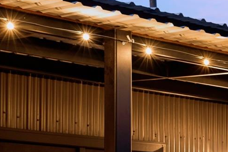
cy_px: 236
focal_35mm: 142
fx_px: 900
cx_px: 456
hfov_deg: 12.7
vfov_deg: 9.4
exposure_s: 2
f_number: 8
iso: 400
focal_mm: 34
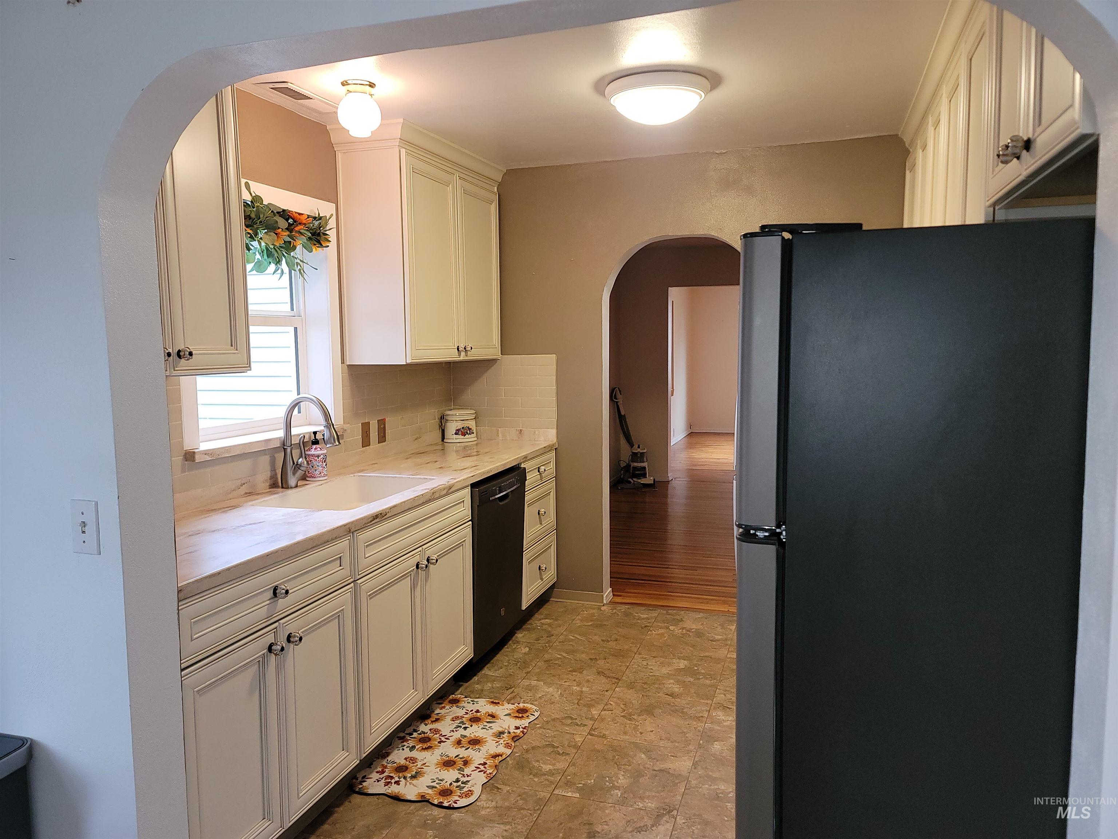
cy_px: 420
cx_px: 559
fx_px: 807
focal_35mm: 25
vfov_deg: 54.9
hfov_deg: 69.4
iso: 125
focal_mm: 7
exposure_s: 1/60
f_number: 1.8
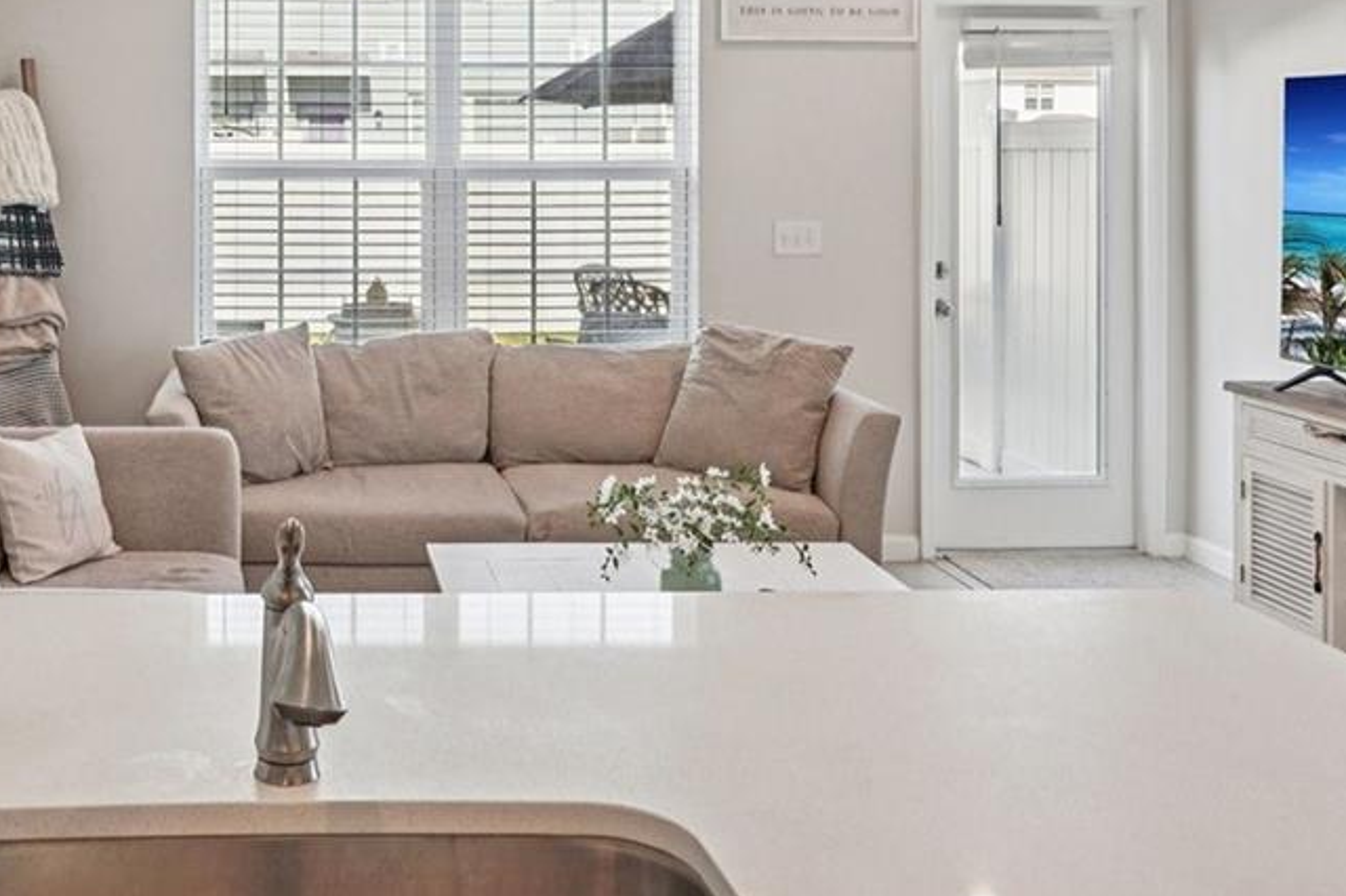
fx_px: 1495
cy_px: 120
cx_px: 318
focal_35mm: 40
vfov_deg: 32.0
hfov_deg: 46.5
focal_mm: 16
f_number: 8
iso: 400
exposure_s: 1/80
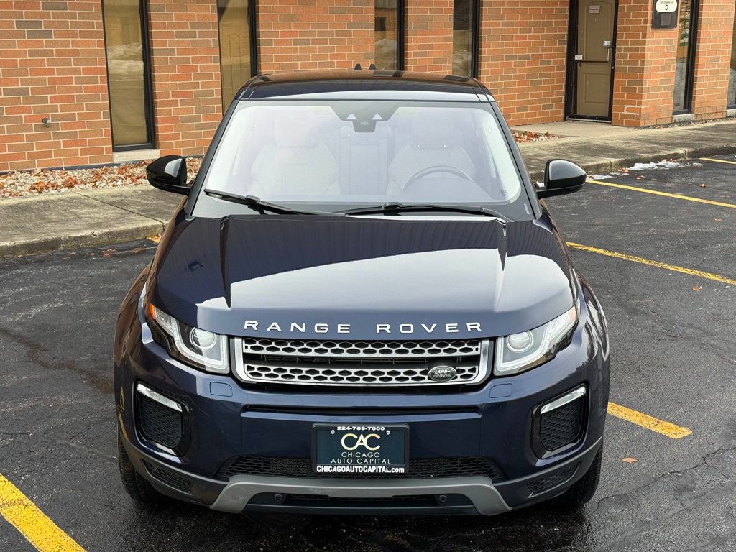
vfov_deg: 30.3
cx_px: 368
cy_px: 276
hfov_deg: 39.7
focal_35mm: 48
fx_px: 1021
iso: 64
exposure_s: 1/778
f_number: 1.78
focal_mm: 6.76
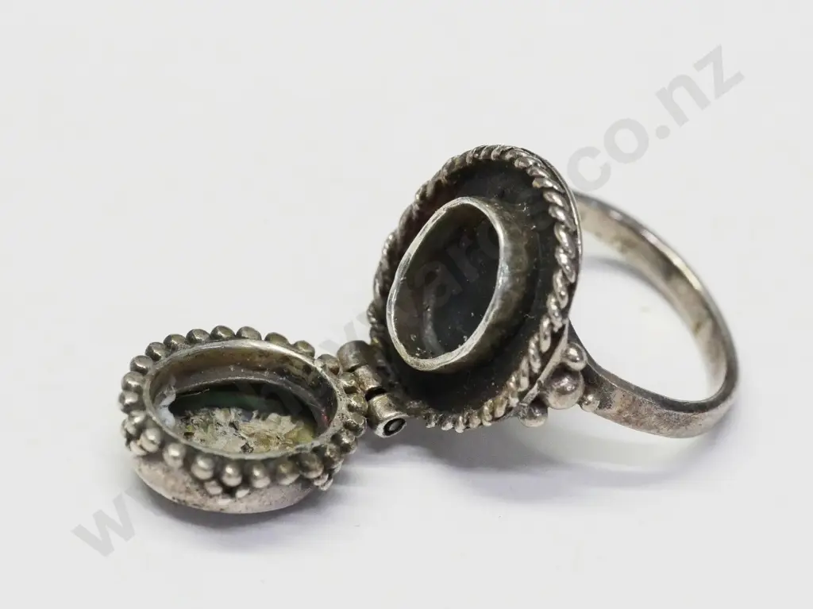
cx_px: 406
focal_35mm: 120
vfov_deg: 12.3
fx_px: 2817
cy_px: 304
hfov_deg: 16.4
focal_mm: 60
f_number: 5.6
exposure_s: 1/160
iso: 3200
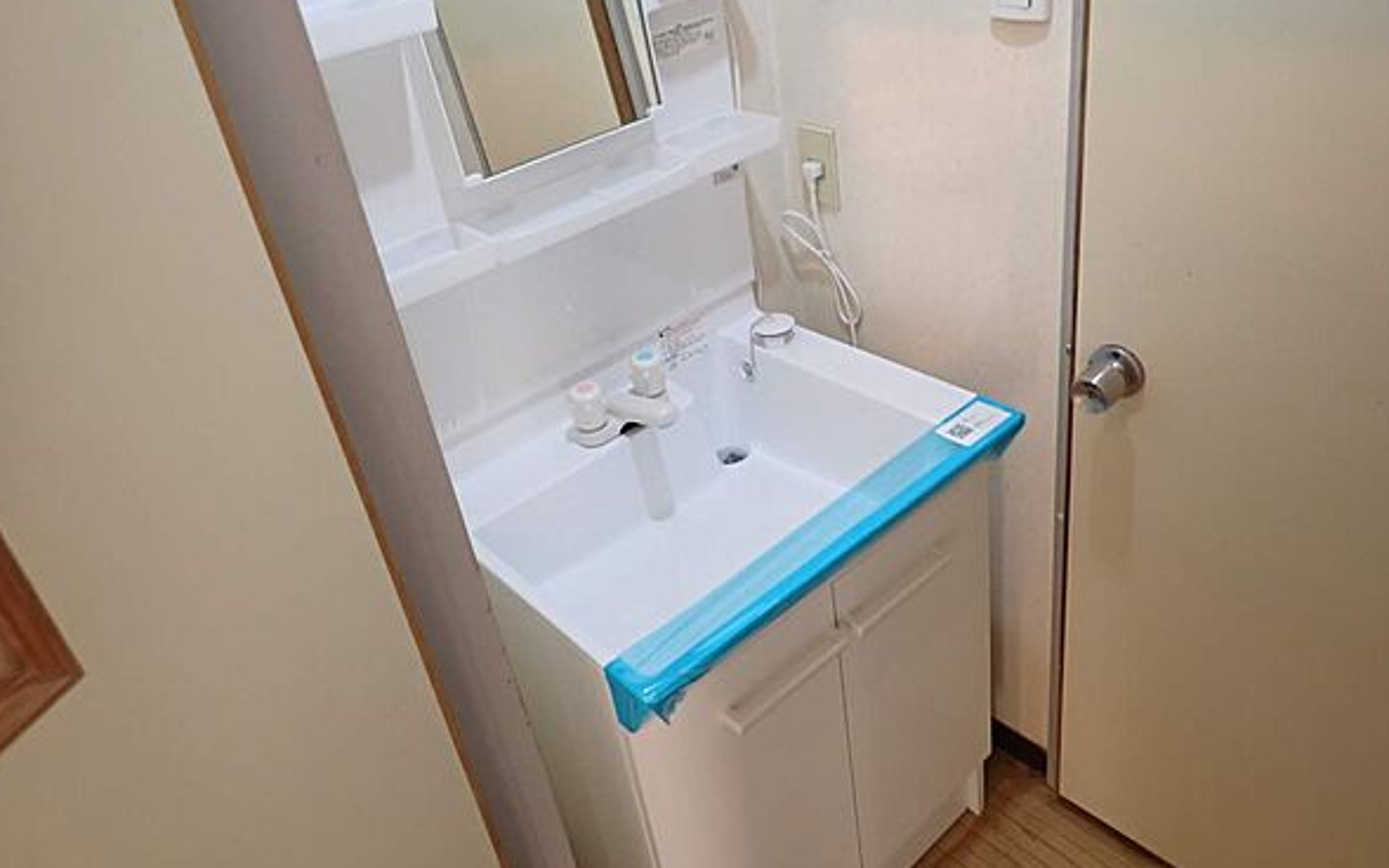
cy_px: 347
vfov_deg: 45.8
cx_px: 698
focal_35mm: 27
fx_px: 1022
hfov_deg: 68.4
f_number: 2
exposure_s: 1/30
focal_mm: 4.5
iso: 250
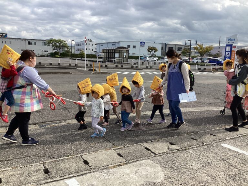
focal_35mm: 31
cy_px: 93
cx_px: 124
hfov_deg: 58.4
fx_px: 222
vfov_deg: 45.4
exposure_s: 1/1018
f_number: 2.4
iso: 25
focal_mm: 3.3
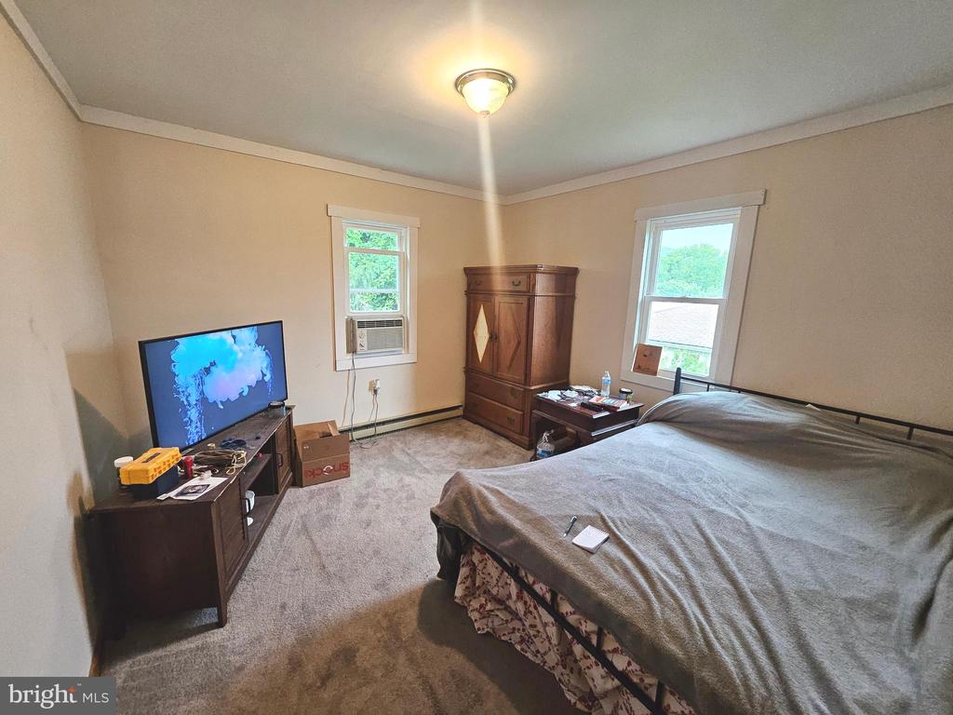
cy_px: 358
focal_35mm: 13
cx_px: 476
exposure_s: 1/40
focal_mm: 1.74
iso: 320
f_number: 2.2
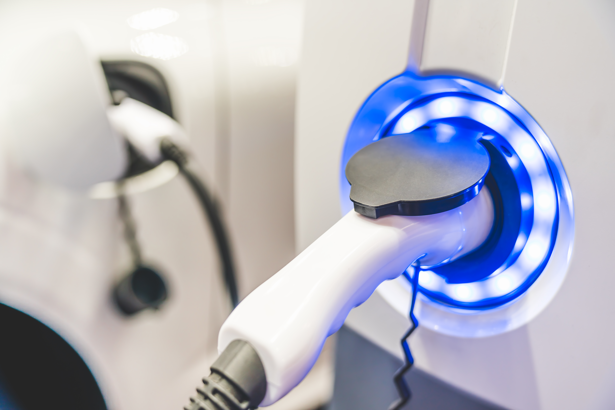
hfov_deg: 47.4
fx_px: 700
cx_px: 308
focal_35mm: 41
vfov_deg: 32.6
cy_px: 205
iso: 100
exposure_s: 1/100
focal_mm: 41
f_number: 2.8
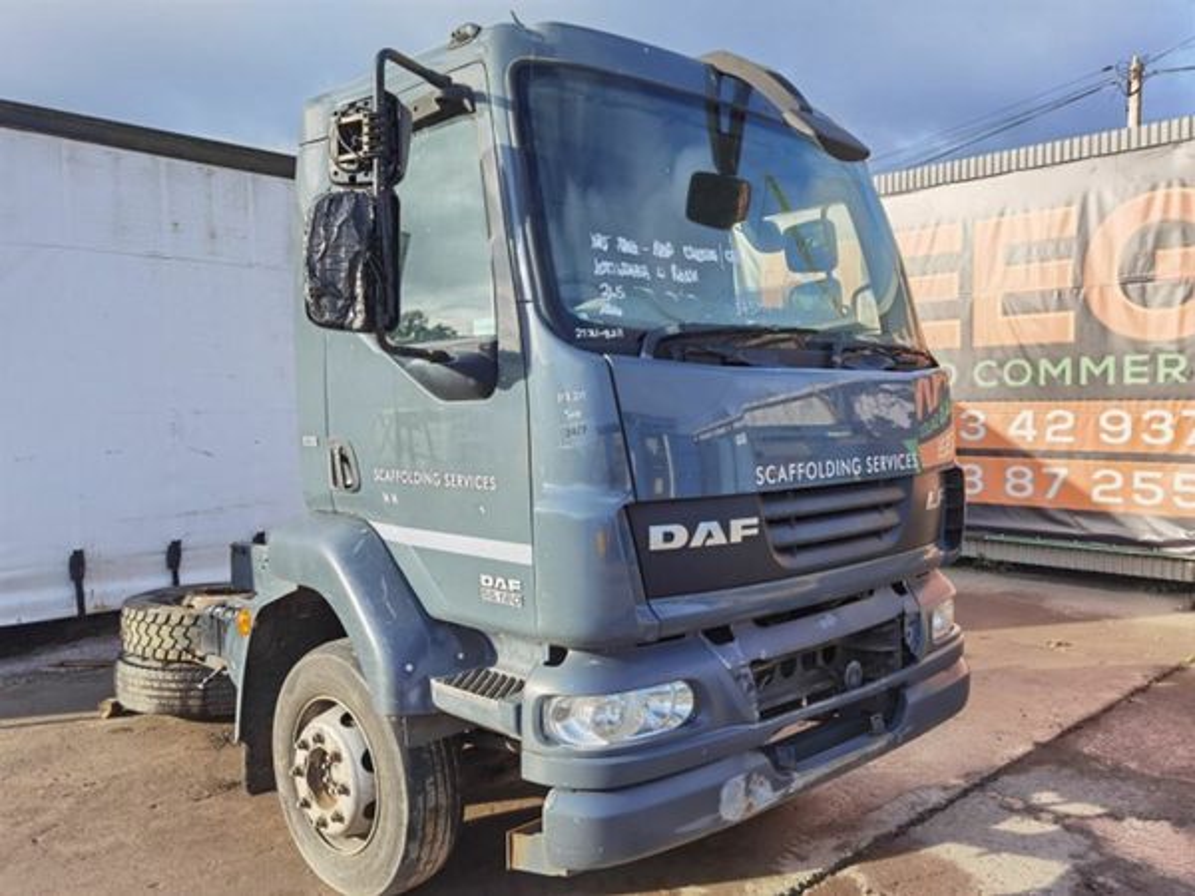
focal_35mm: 27
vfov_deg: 51.4
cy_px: 448
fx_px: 932
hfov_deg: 65.3
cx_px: 598
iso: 50
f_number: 1.9
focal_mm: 6.71
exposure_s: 1/1355
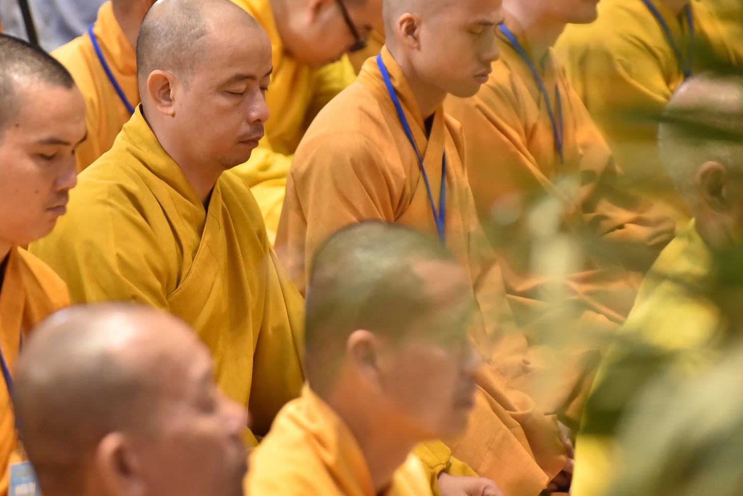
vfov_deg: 6.1
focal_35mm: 225
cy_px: 179
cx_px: 293
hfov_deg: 9.1
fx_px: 4646
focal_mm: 170
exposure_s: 1/125
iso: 2000
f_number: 5
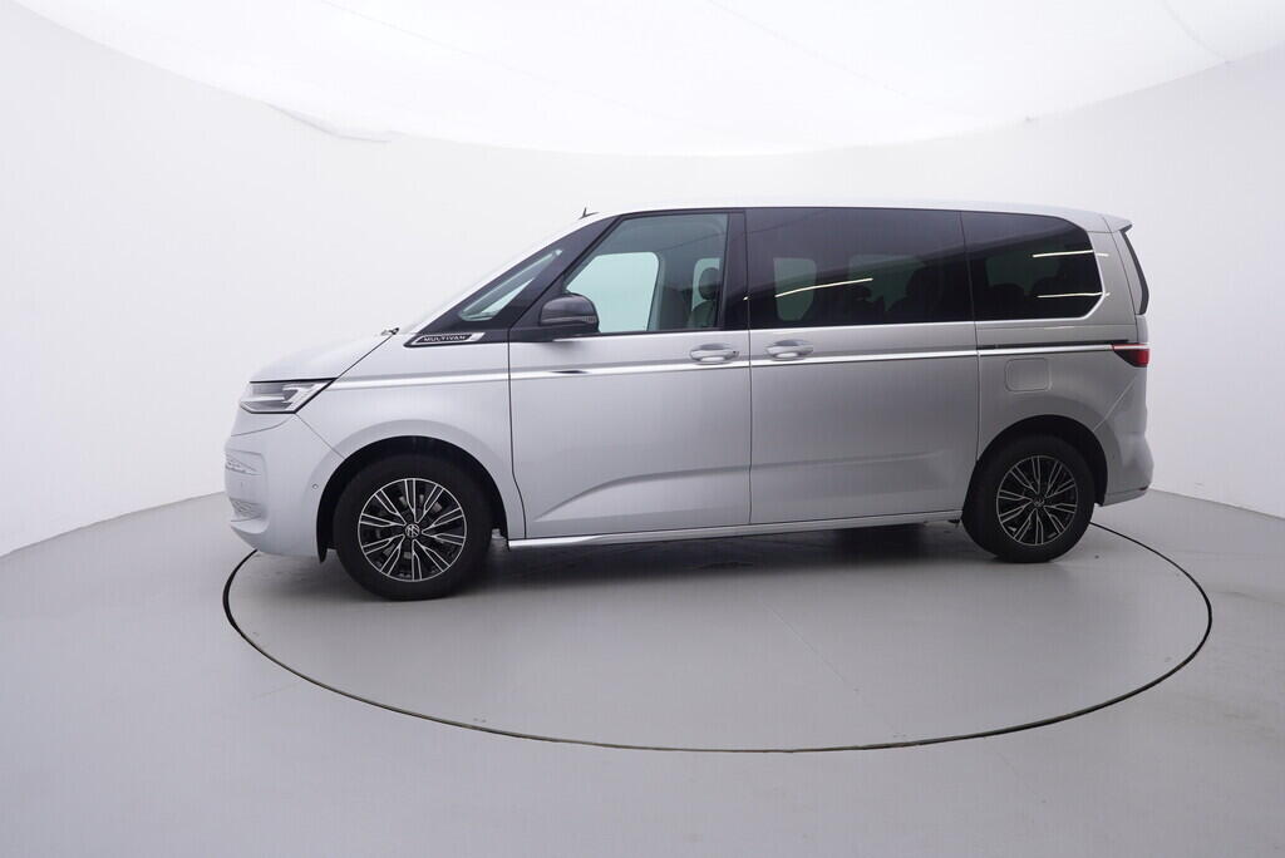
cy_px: 429
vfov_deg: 56.2
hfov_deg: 77.3
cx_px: 642
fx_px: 804
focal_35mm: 22
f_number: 5
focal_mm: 15
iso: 200
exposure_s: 1/80
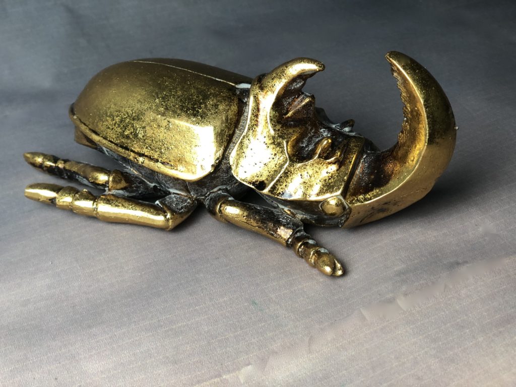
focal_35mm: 52
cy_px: 194
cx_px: 258
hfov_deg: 36.8
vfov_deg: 28.0
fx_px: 775
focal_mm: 6
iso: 50
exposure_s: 1/50
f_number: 2.4
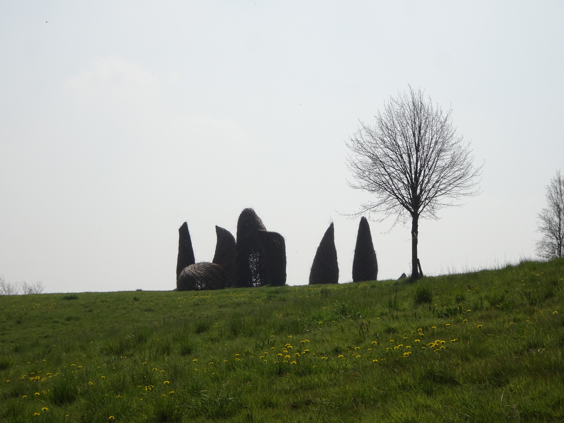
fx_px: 1874
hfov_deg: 17.1
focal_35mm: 115
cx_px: 282
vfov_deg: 12.9
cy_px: 212
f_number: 5.6
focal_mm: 19.68
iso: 80
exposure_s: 1/1000
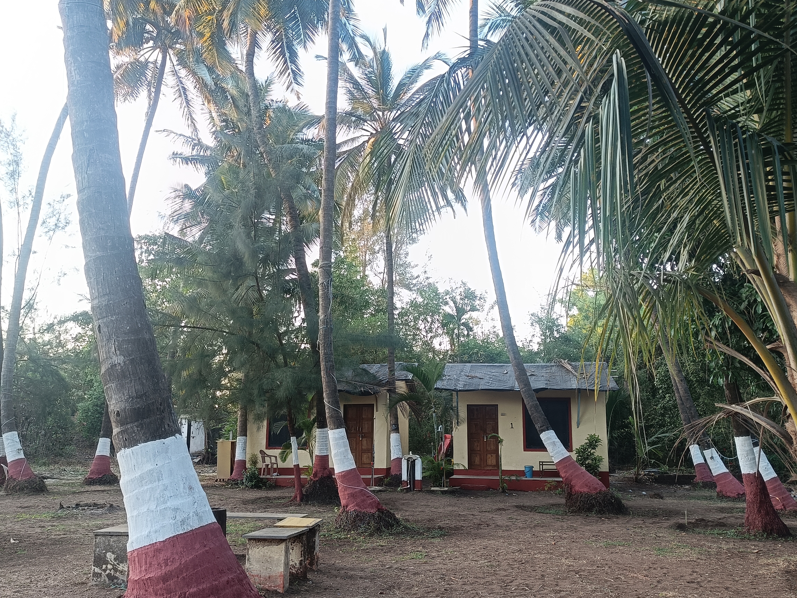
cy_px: 299
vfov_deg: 44.2
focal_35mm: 32
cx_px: 398
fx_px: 737
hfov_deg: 56.8
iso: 352
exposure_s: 1/50
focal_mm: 4.7
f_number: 1.7
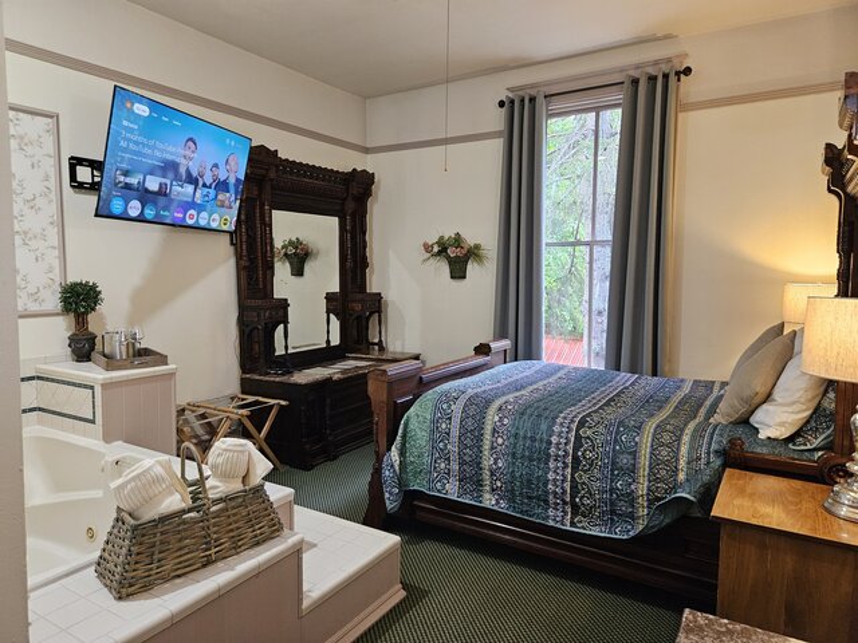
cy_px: 322
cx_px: 429
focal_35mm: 23
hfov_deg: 73.9
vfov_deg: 58.9
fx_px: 570
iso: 640
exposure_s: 1/120
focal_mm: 5.4
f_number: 1.8
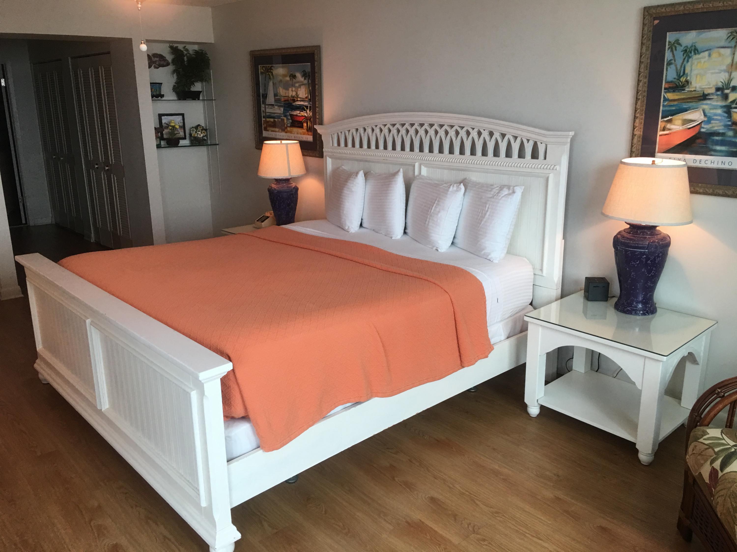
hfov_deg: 61.7
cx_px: 368
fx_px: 617
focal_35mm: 29
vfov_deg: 48.2
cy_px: 276
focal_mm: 4.15
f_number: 2.2
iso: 40
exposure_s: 1/30
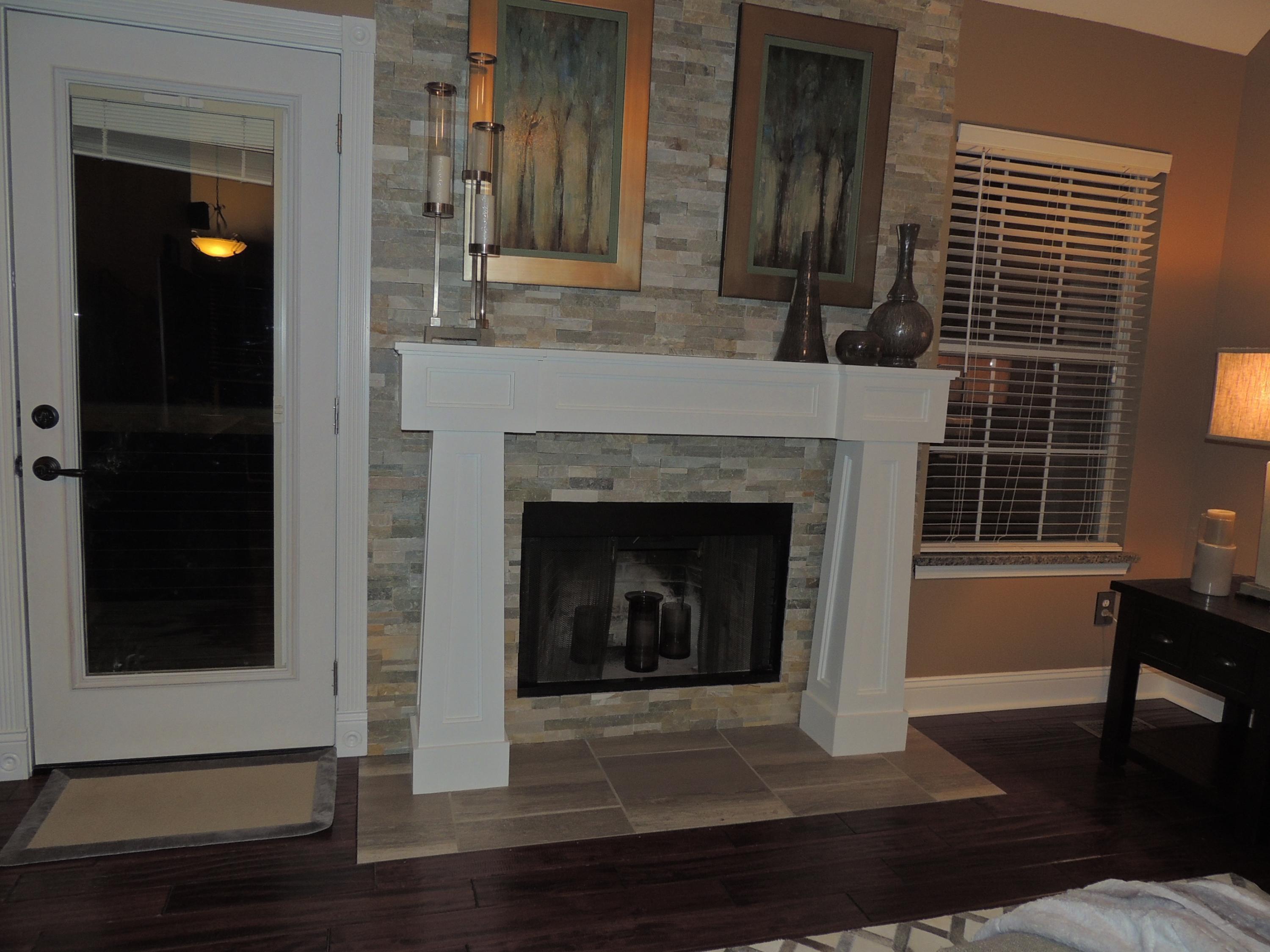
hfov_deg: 71.6
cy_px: 476
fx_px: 881
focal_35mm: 24
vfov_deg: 56.8
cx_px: 635
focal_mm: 4.3
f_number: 3
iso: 200
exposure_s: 1/30
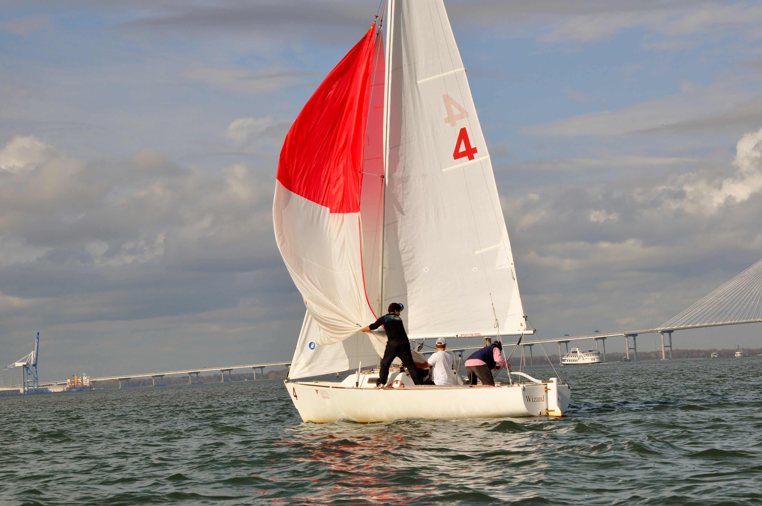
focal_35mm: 112
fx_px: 2378
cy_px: 253
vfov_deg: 12.1
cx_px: 381
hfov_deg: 18.2
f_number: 11
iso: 200
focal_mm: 75
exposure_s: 1/500
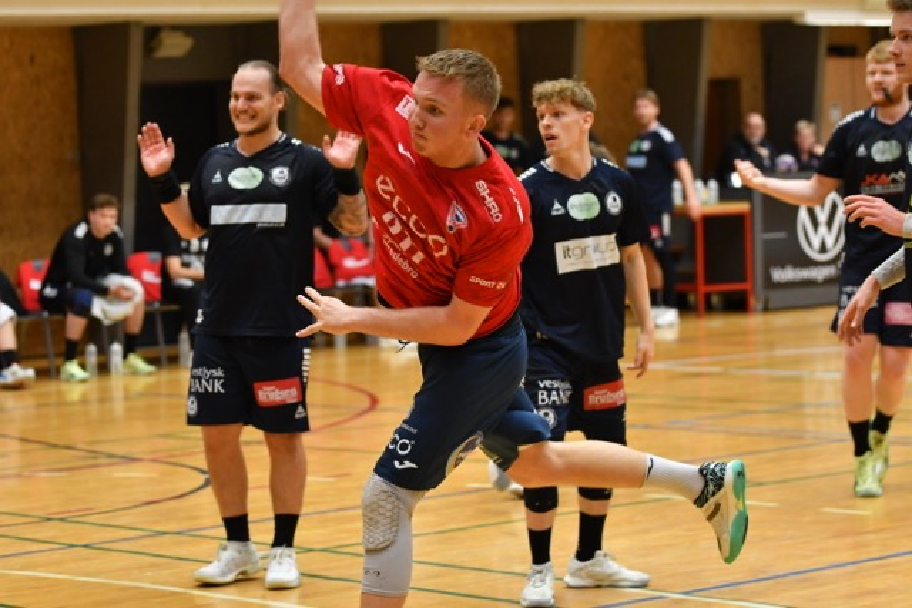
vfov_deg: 11.2
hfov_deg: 16.6
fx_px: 3117
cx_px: 456
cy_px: 304
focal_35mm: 123
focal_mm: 82
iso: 2800
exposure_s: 1/500
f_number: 2.8
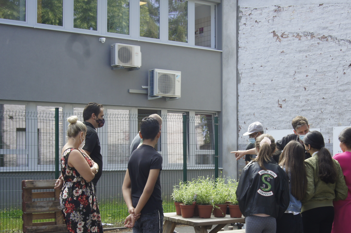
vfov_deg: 21.1
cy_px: 177
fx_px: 621
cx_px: 204
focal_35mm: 64
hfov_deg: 31.5
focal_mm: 27
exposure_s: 1/60
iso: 200
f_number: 10
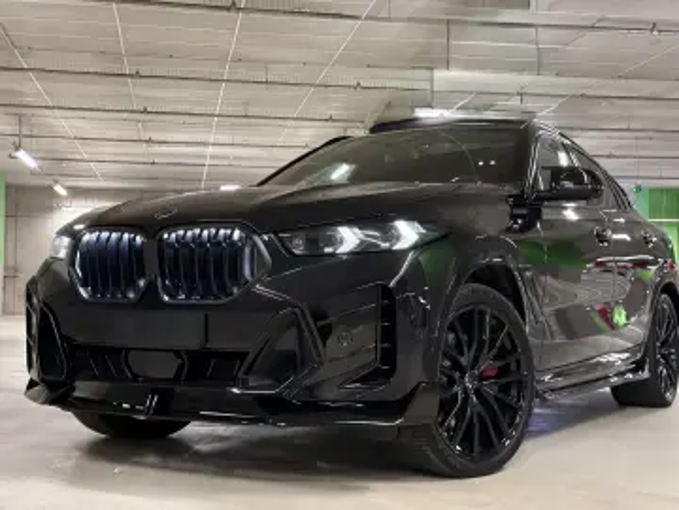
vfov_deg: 30.3
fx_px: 942
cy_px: 255
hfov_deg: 39.7
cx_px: 340
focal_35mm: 48
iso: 1250
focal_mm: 6.76
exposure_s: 1/120
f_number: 1.78
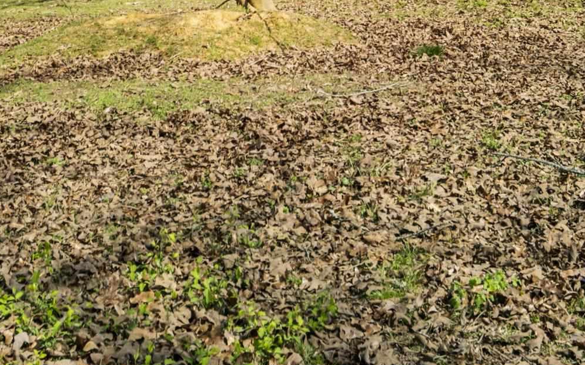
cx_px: 203
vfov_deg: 16.8
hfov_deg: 27.7
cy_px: -75
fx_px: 1180
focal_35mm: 74
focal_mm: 19.1
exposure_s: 1/125
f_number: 8
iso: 400
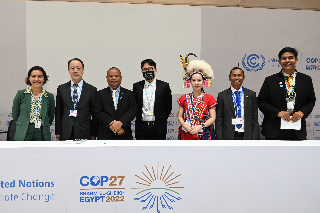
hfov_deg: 61.9
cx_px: 160
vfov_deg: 43.6
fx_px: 267
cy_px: 106
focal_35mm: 30
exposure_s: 1/30
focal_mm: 20
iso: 720
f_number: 5
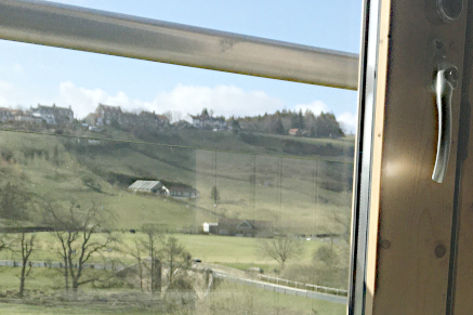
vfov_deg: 18.6
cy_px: 384
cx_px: 392
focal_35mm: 69
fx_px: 906
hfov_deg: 28.5
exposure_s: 1/962
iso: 25
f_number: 2.2
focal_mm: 4.15
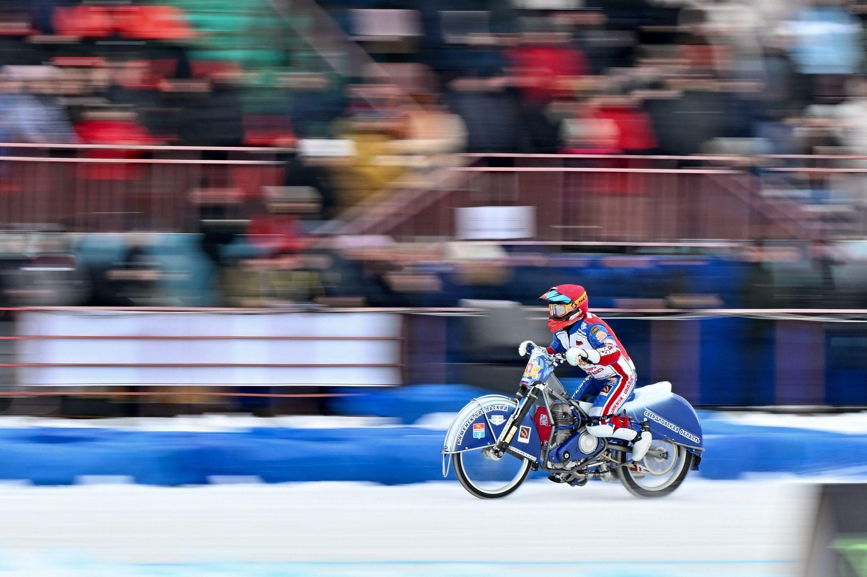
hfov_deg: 4.9
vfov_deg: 3.3
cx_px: 434
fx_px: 10111
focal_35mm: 420
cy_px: 288
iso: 320
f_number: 13
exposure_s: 1/60
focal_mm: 280
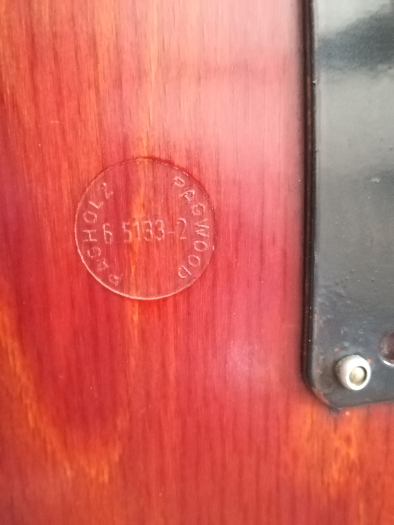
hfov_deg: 42.9
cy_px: 262
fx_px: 501
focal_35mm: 33
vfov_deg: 55.4
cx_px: 197
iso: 1000
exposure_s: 1/14.3
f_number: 2.2
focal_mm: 3.83
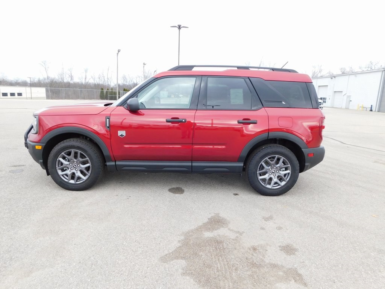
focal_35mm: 23
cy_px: 144
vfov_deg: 58.9
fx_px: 256
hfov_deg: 73.9
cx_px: 192
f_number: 3
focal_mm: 4
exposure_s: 1/320
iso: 125
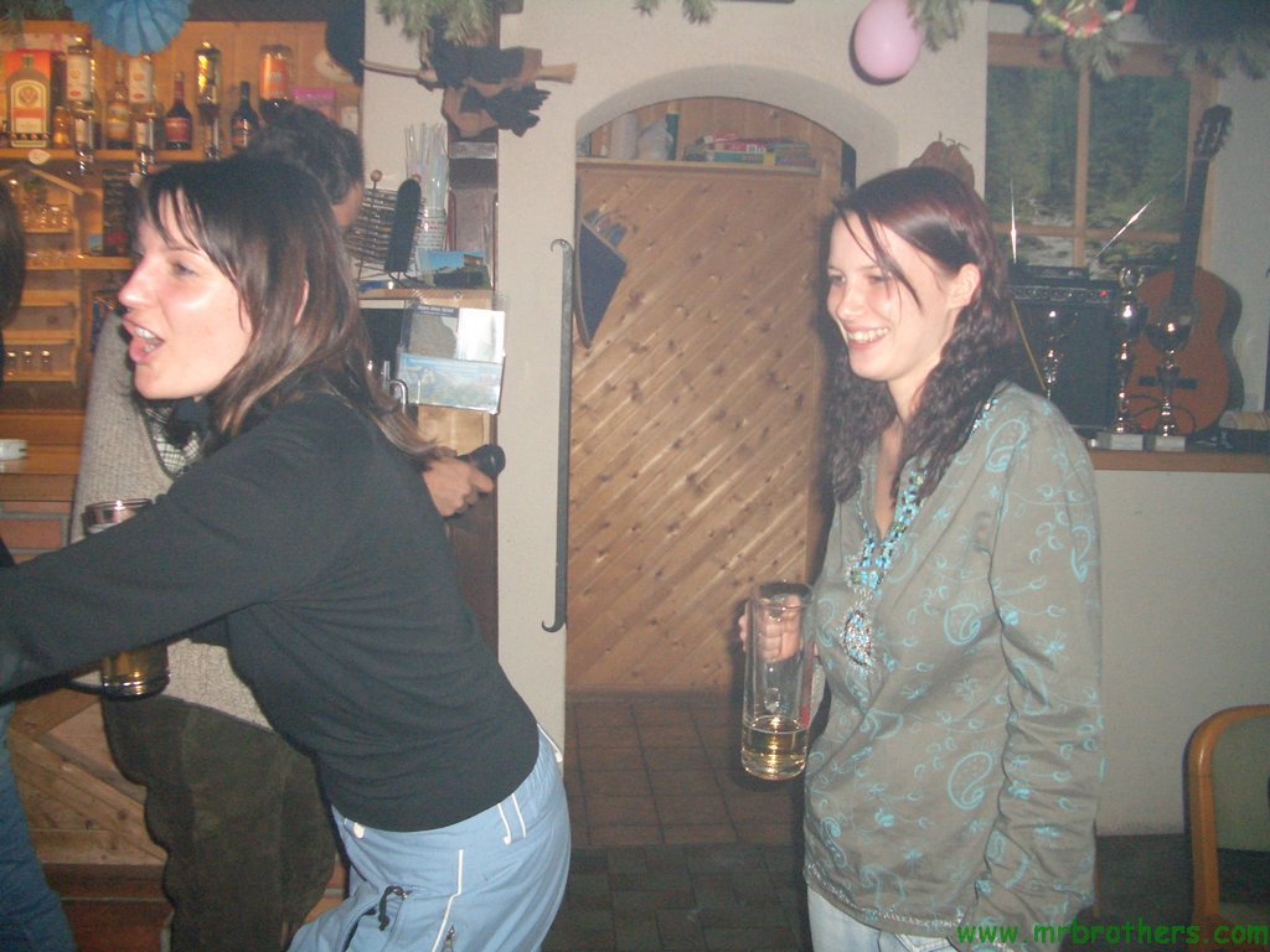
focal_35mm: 35
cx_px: 635
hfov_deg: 52.6
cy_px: 476
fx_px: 1284
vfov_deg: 40.7
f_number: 2.6
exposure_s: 1/60
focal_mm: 5.8
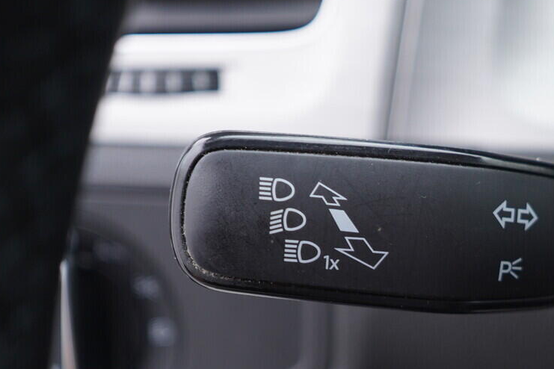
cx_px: 528
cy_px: 294
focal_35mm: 70
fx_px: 1077
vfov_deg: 19.3
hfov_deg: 27.5
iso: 160
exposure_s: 1/40
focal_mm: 24
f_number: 2.8
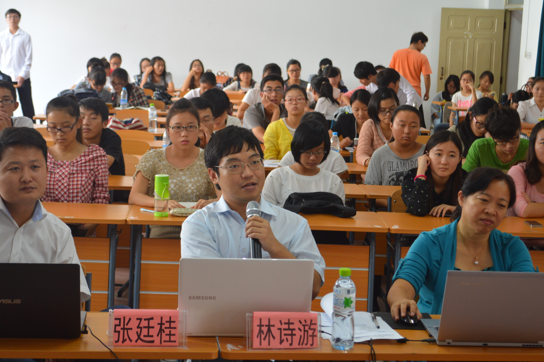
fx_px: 1087
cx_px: 263
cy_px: 166
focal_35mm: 72
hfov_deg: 28.1
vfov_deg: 18.9
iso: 400
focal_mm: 44
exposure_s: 1/25
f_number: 5.3
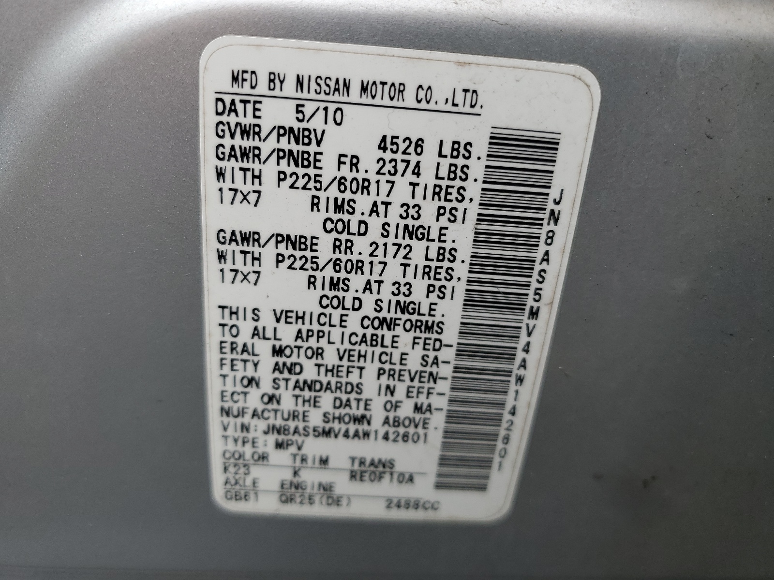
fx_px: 581
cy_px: 290
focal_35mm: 26
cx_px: 387
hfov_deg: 67.3
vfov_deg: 53.1
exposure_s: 1/417
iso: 50
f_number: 1.5
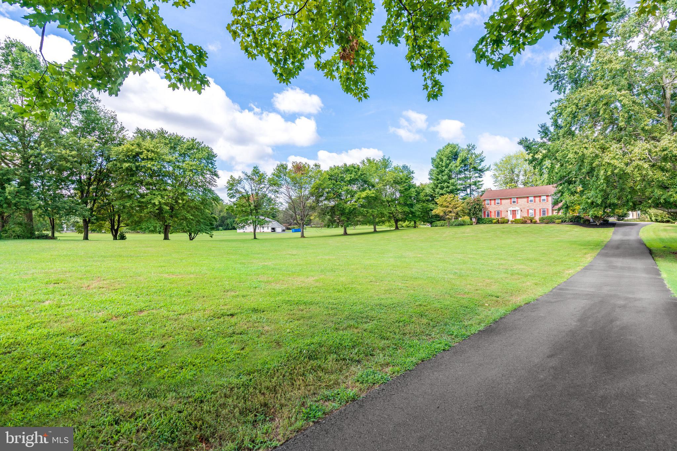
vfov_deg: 73.7
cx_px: 338
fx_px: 301
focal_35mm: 16
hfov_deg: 96.7
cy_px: 226
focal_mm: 16
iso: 400
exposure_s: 1/500
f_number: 8
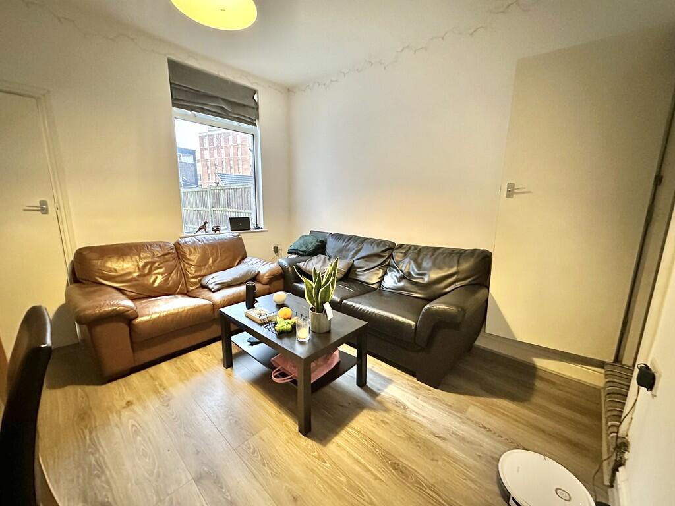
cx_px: 338
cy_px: 253
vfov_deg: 85.7
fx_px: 273
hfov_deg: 102.1
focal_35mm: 14
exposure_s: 1/50
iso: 1250
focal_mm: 2.22
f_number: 2.2
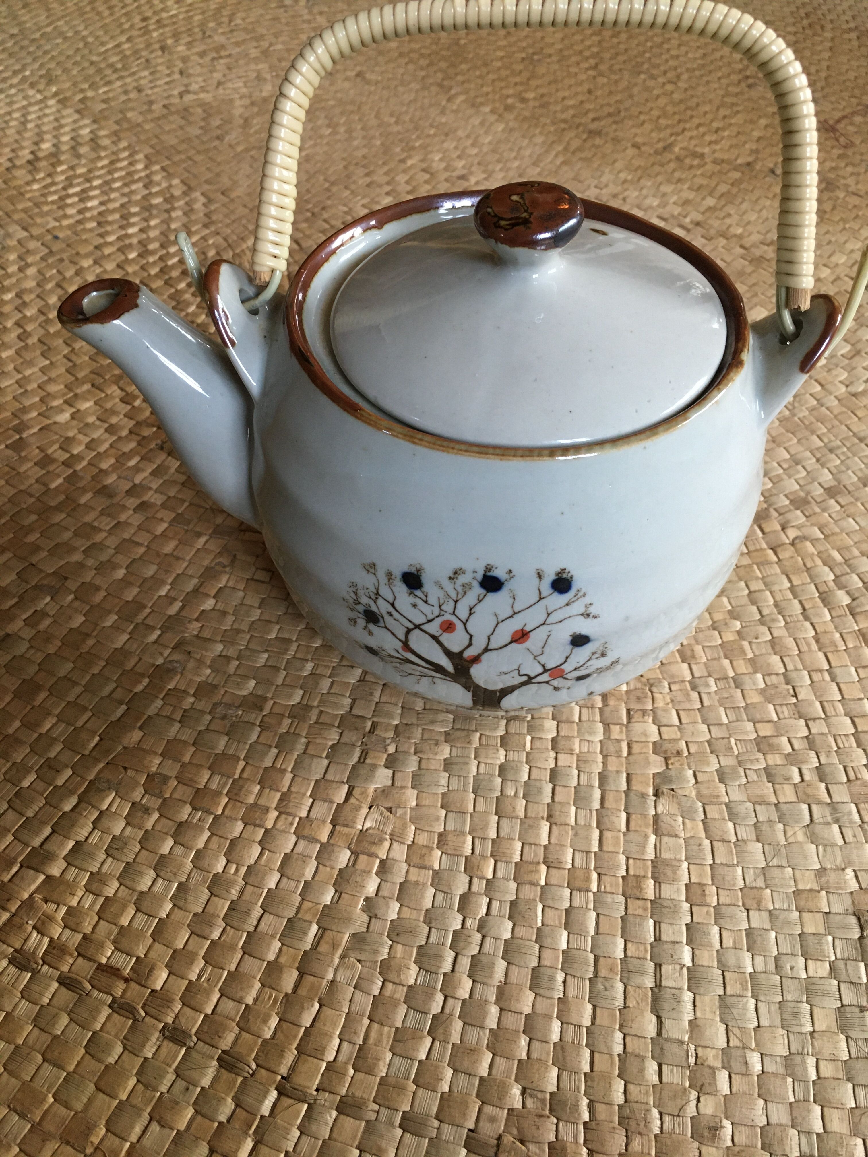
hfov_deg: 48.2
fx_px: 970
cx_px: 434
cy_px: 578
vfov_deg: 61.7
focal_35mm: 29
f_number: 2.2
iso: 160
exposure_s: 1/33
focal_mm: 4.15
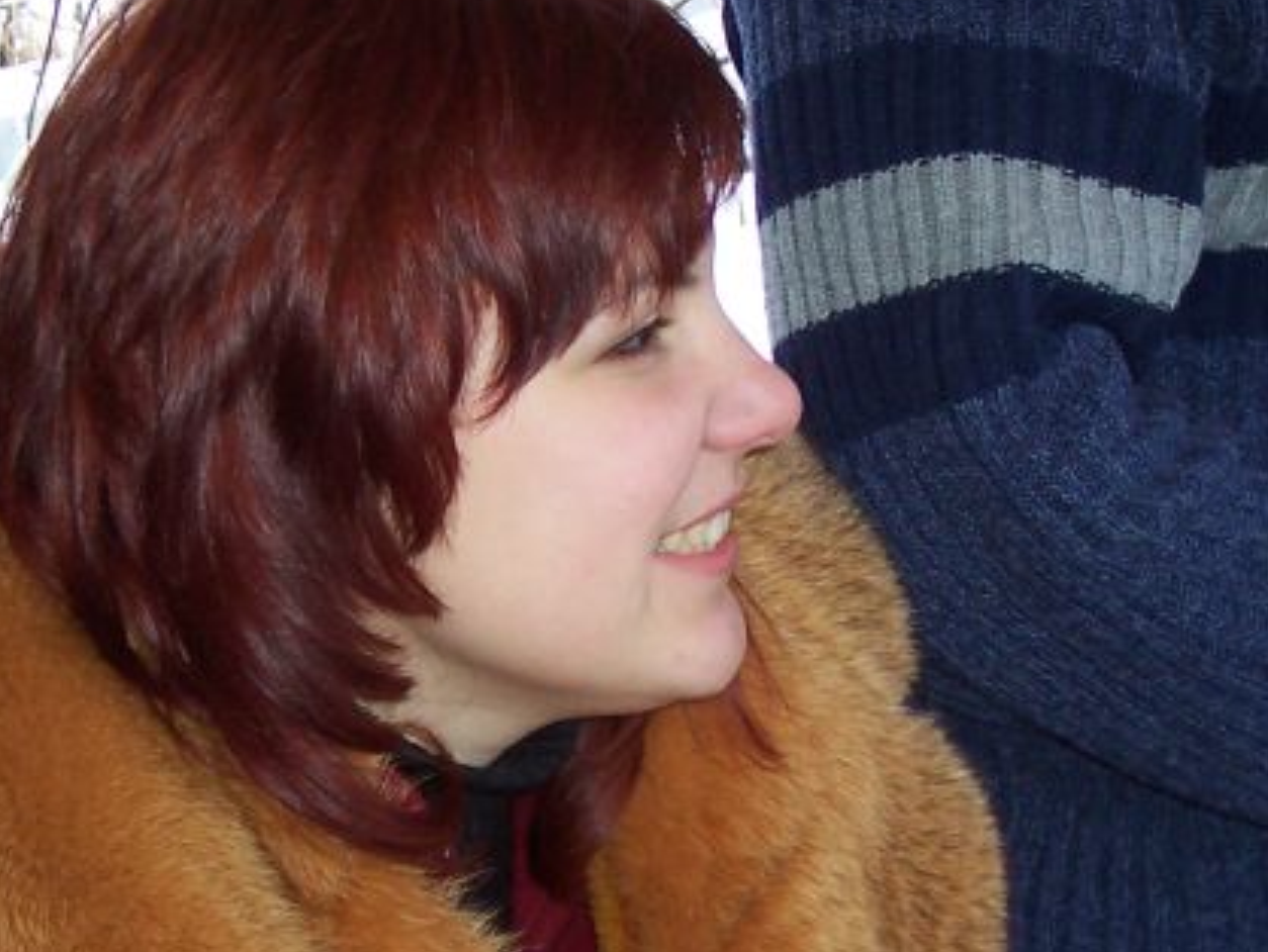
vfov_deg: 16.7
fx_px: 3225
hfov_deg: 22.2
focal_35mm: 88
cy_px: 667
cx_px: 595
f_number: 3
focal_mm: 7
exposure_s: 1/60
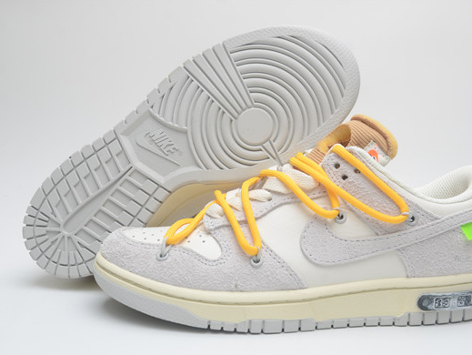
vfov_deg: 34.7
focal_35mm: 42
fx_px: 567
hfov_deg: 45.1
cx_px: 261
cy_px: 179
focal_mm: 25
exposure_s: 1/125
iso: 100
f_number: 8
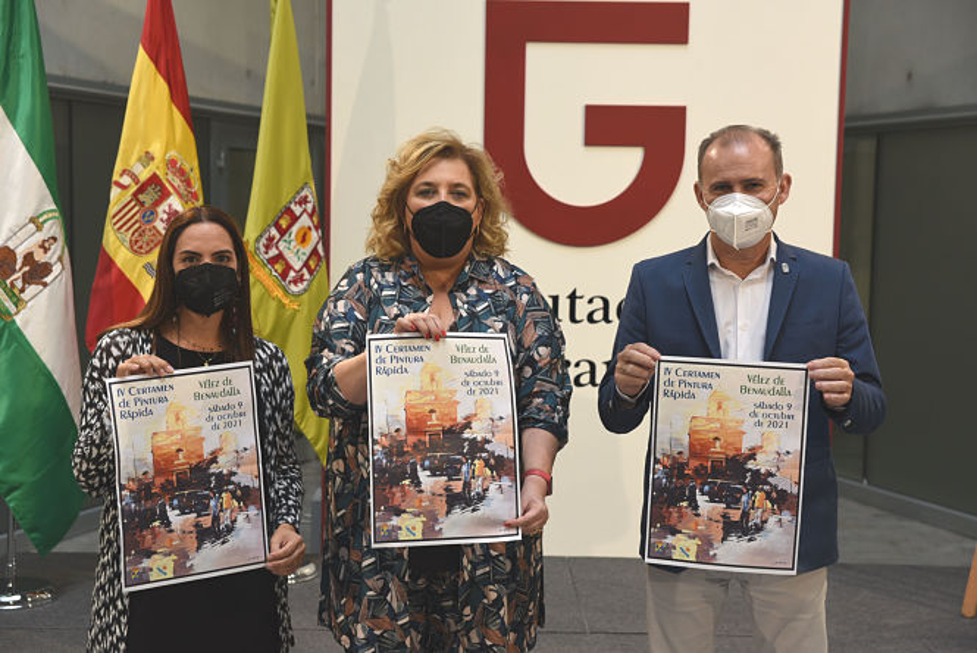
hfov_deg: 33.4
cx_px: 488
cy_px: 326
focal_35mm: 60
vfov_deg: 22.6
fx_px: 1629
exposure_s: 1/200
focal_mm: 60
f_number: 5
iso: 640
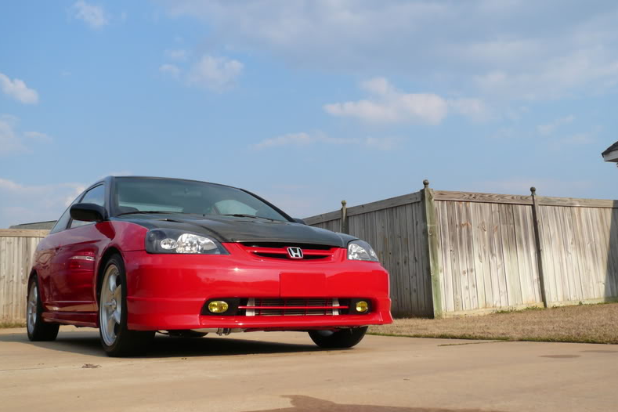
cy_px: 191
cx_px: 309
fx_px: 669
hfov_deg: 49.6
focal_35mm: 39
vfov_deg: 34.2
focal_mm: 6.1
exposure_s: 1/160
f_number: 9
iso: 100
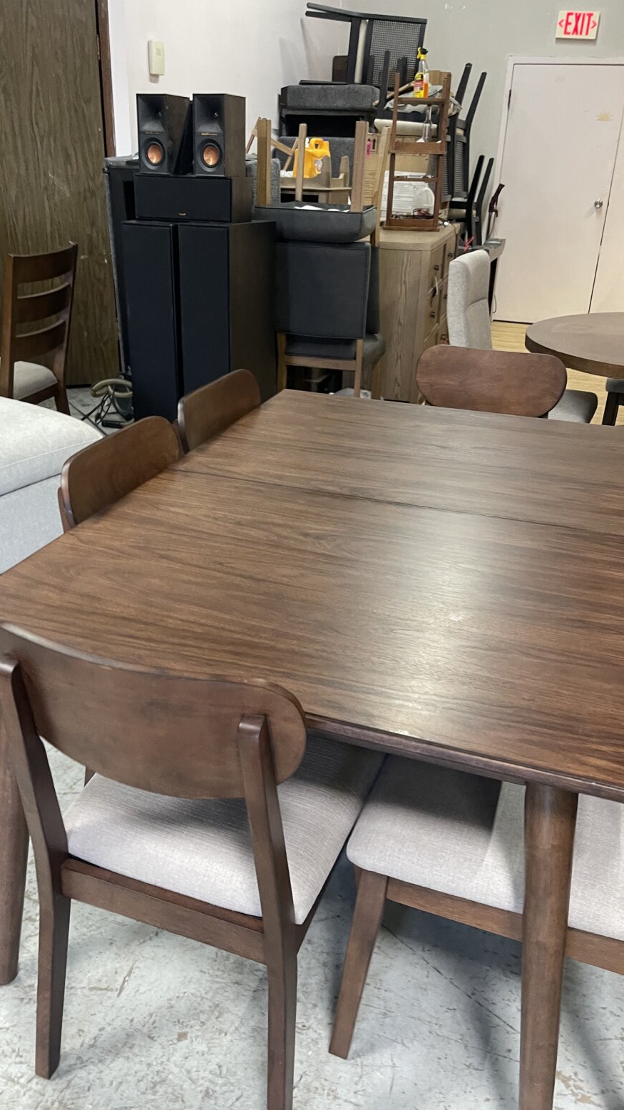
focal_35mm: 28
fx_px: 824
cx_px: 304
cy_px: 561
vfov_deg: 67.9
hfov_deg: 41.5
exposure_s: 1/60
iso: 320
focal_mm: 5.1
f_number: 1.6
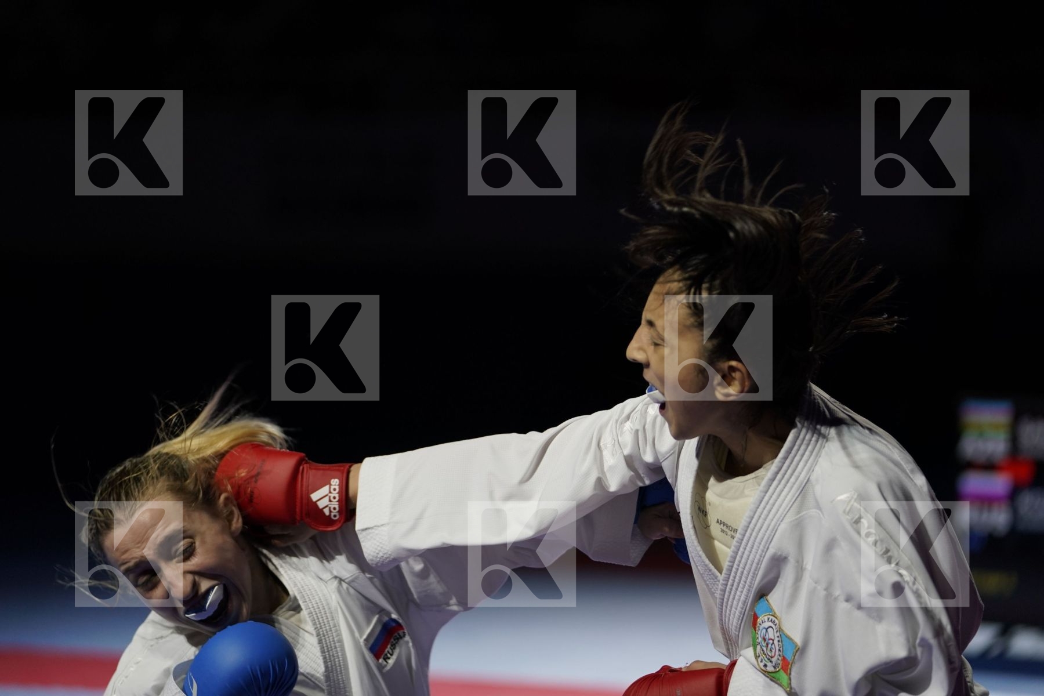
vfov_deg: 10.3
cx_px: 522
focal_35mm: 133
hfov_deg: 15.4
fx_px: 3857
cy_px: 348
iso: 800
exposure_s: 1/1000
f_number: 2.8
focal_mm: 133
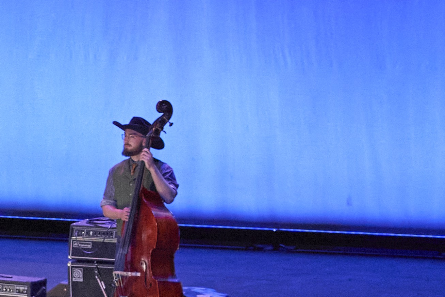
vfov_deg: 4.3
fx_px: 3968
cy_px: 258
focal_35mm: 321
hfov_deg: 6.3
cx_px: -280
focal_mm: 70
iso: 3200
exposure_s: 1/200
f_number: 4.5
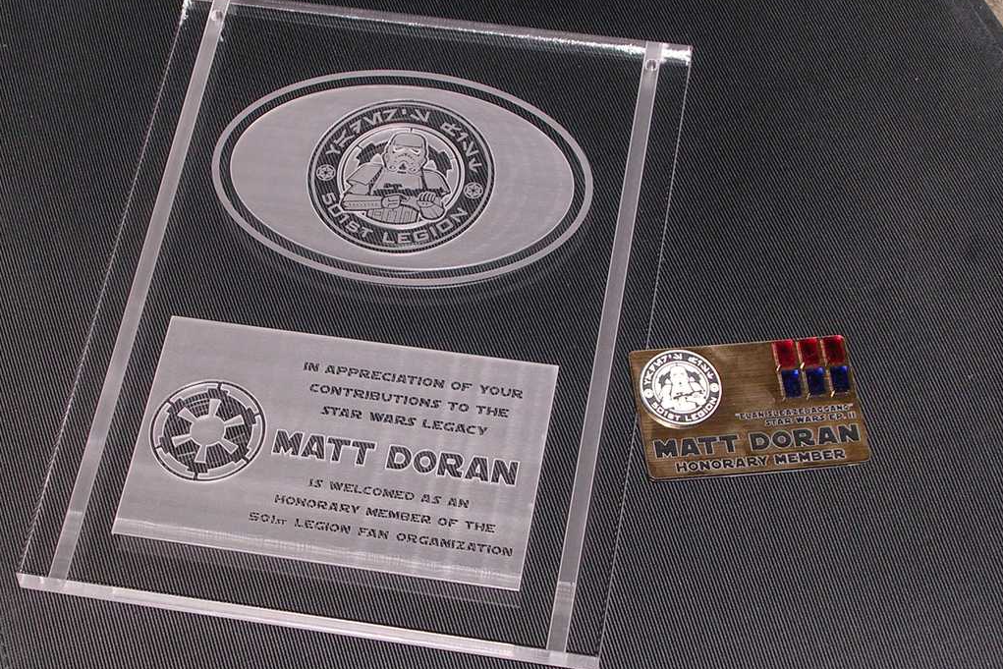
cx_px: 444
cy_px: 353
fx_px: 2452
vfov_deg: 15.5
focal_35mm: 88
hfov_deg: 23.1
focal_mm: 10.9
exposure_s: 1/60.1
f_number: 3.7
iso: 81
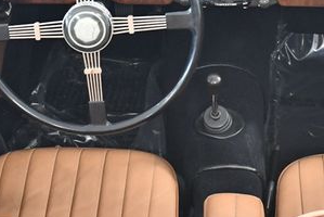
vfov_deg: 12.8
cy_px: 55
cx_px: 237
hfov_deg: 19.0
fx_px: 964
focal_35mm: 107
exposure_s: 1/60
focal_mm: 25
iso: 3200
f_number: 4
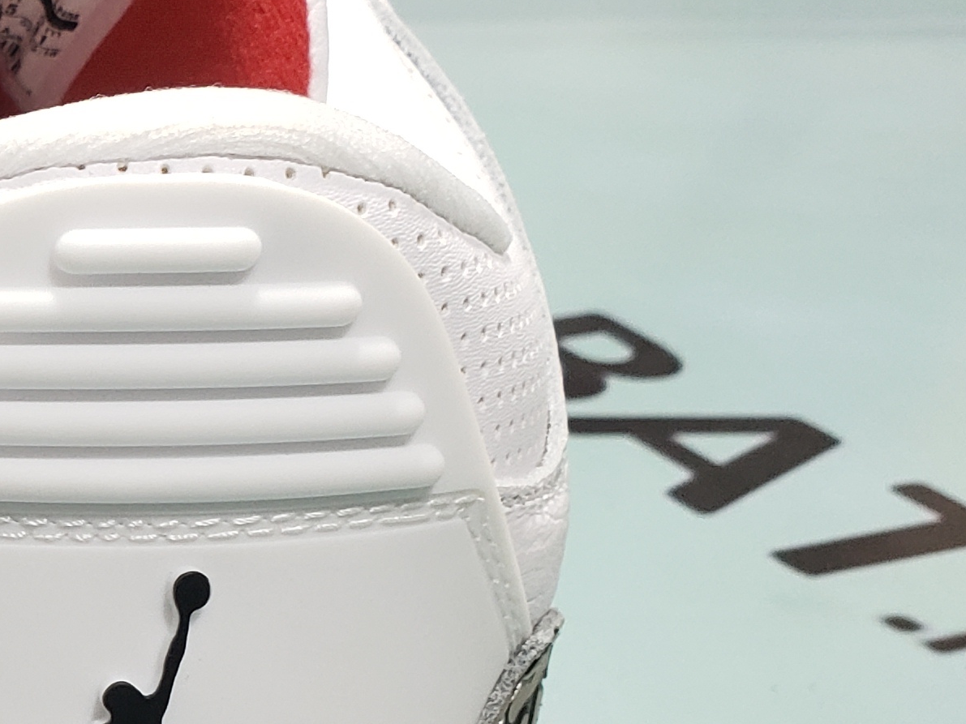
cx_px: -576
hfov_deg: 18.9
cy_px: 601
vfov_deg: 16.6
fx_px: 2455
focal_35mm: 88
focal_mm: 4.3
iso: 125
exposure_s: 1/50
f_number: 2.4
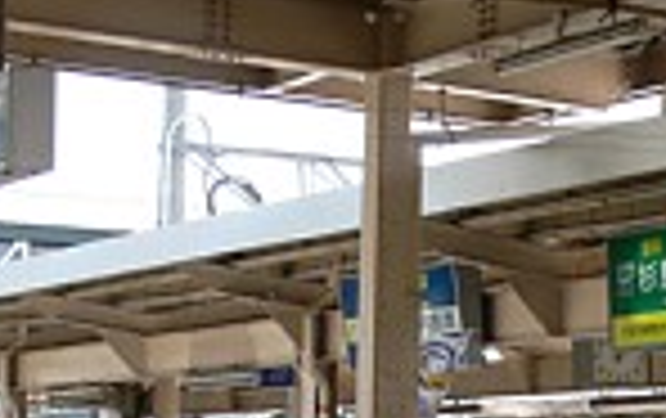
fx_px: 2290
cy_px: 422
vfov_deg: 10.4
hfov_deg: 16.5
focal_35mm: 126
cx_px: 464
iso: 80
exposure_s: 1/100
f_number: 4.5
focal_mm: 9.4
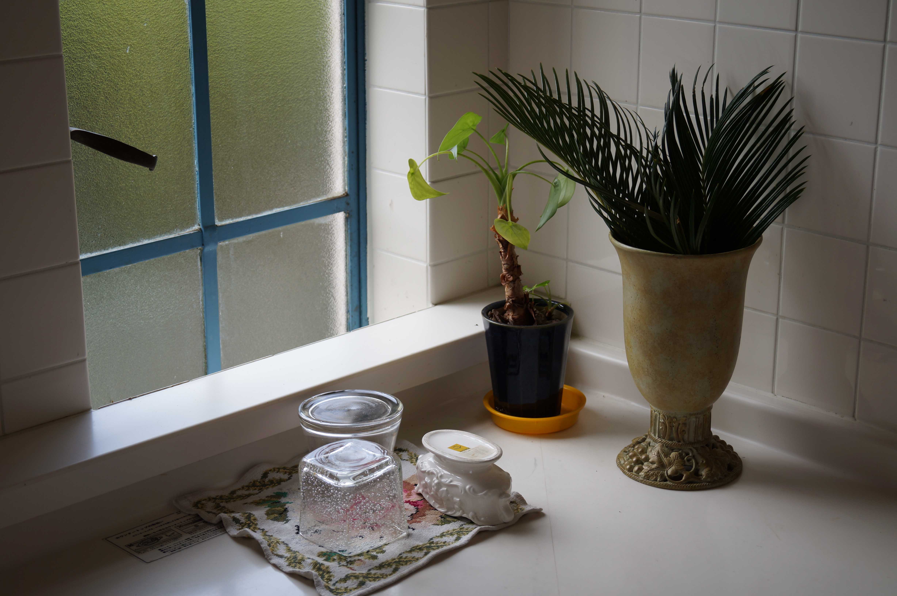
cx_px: 448
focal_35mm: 60
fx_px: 1493
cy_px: 298
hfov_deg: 33.4
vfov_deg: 22.6
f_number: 5.6
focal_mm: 40
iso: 100
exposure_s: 1/80
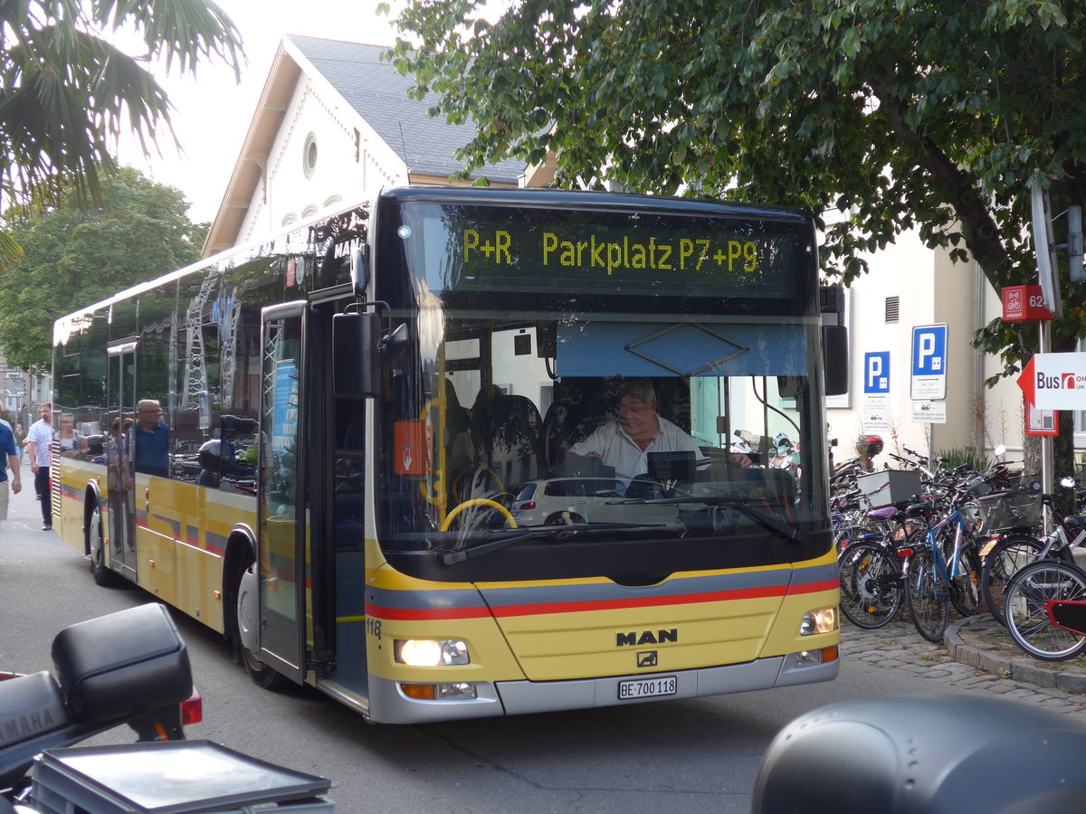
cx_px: 543
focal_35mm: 49
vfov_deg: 29.7
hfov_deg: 38.9
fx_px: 1537
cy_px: 407
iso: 80
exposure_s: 1/100
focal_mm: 10.1
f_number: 3.2
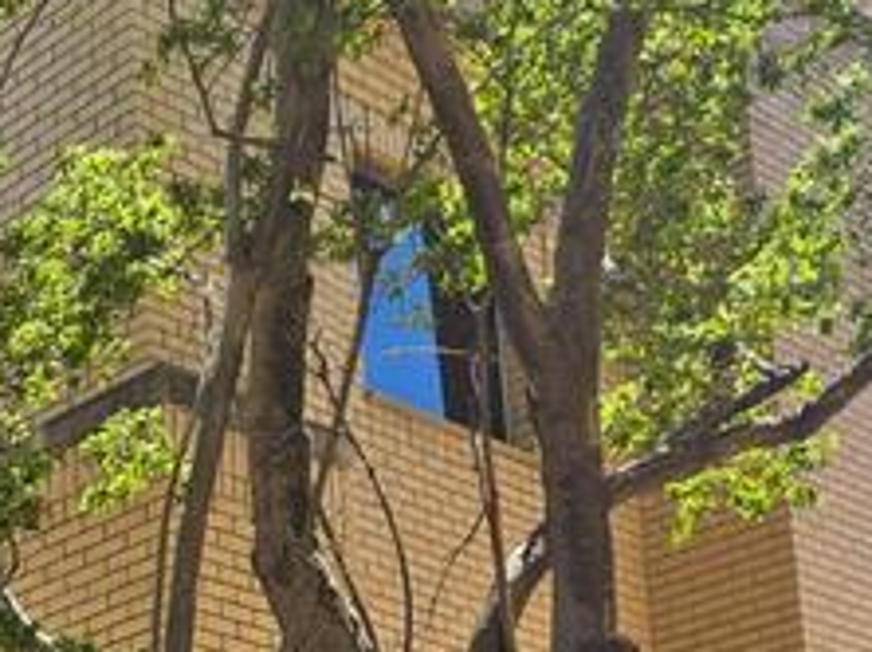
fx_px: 2089
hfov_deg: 19.6
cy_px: 1084
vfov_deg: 15.7
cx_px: -530
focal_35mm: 83
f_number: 1.8
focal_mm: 5.4
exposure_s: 1/535
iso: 32
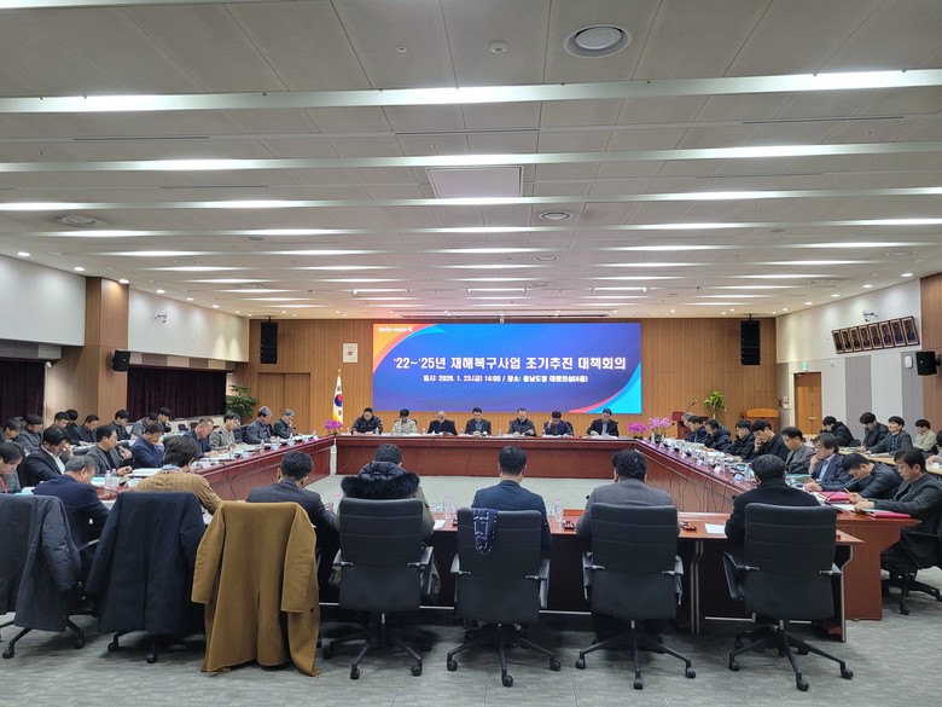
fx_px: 708
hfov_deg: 67.3
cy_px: 354
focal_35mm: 26
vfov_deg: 53.1
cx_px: 471
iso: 320
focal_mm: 5.4
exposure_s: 1/120
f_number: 1.8
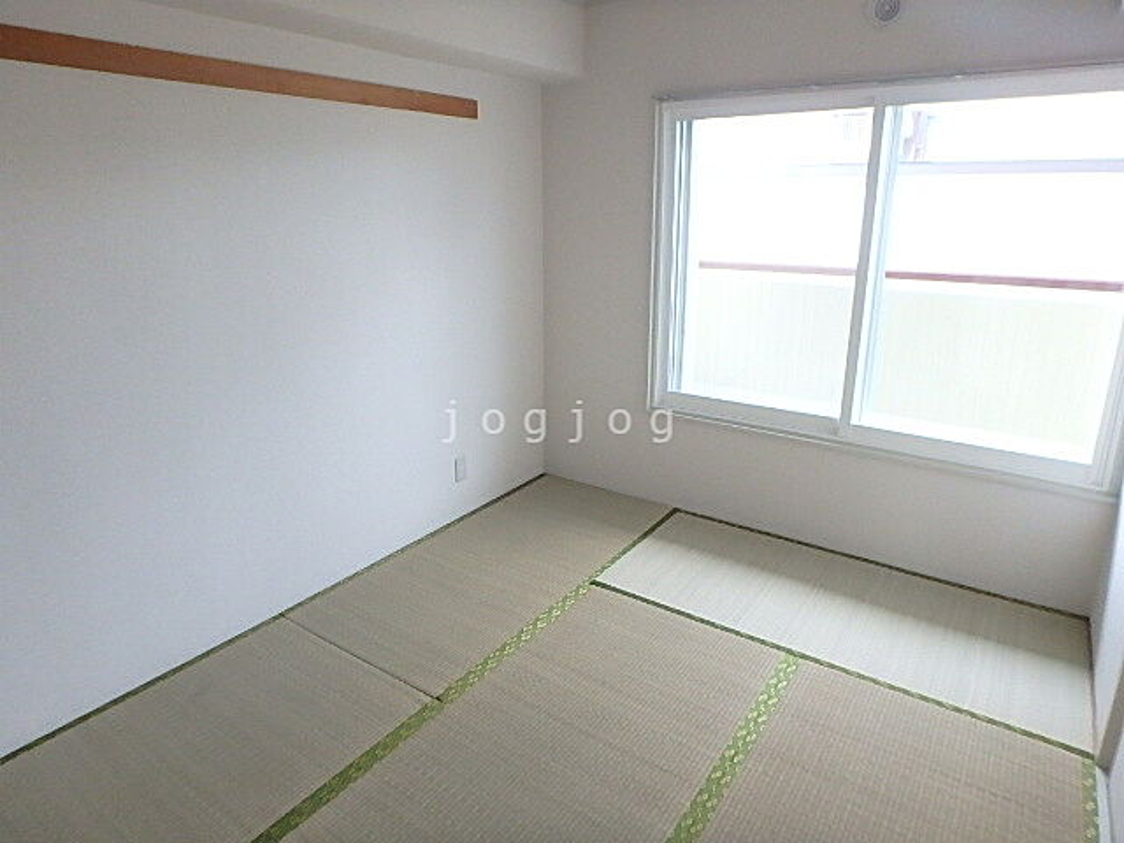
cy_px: 422
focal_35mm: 21
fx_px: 682
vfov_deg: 63.4
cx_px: 562
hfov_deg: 79.0
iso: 640
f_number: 3.5
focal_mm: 3.7
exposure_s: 1/30
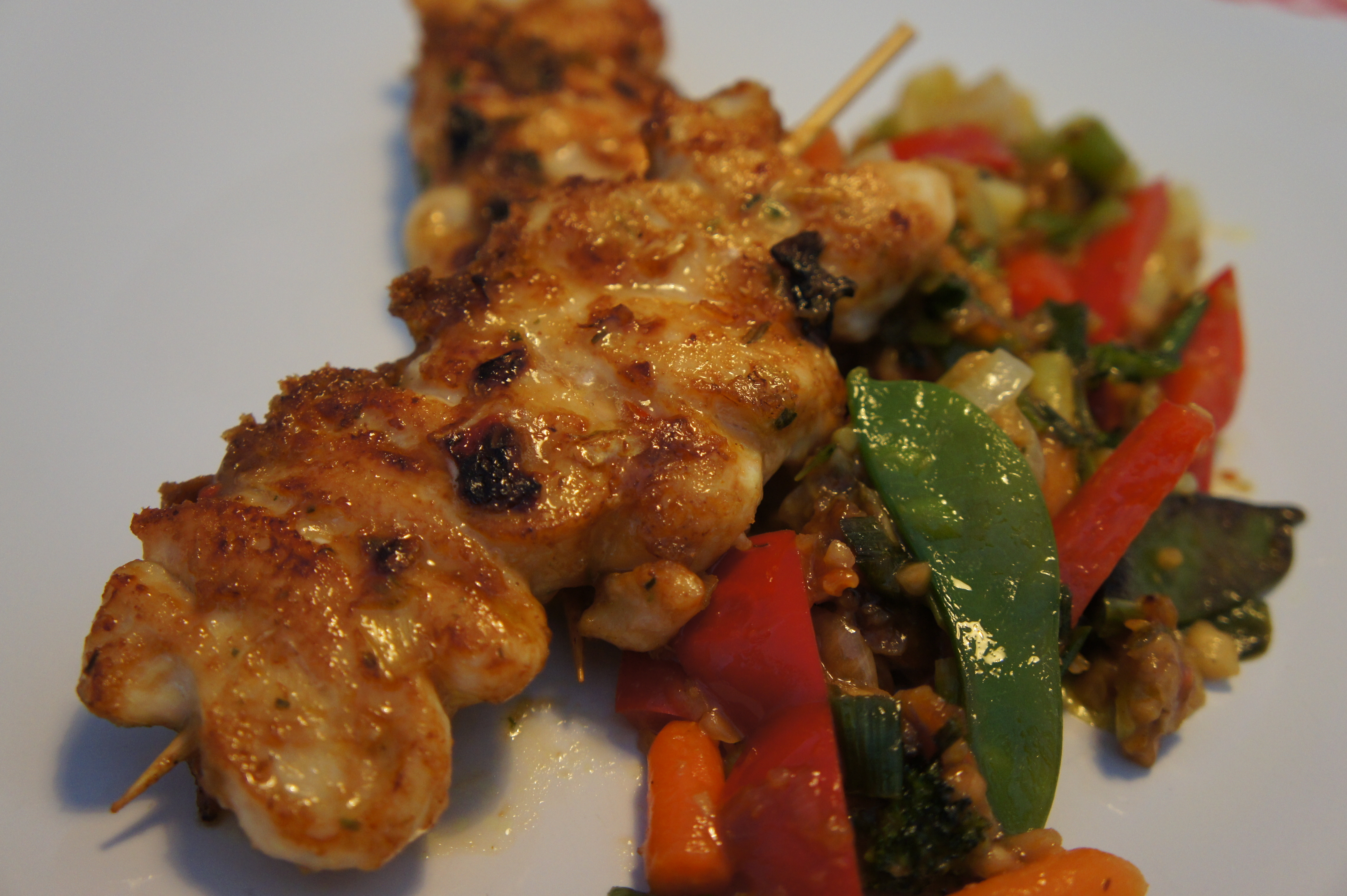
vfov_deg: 29.8
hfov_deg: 43.6
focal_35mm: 45
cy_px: 448
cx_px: 674
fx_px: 1683
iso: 1000
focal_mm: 30
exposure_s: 1/50
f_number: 4
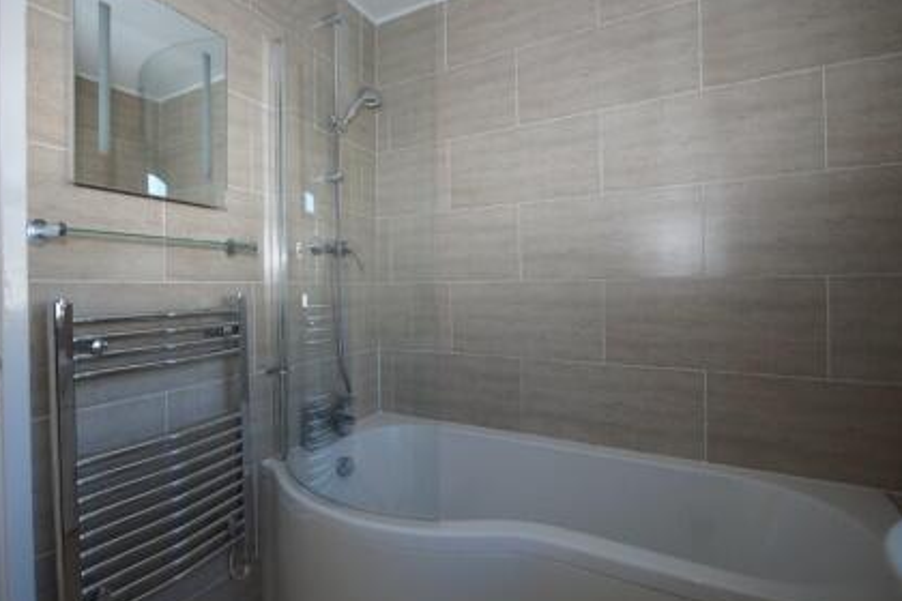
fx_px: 426
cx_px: 412
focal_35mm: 17
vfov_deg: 70.4
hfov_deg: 93.1
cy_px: 284
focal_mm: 10
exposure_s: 1/60
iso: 200
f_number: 5.6
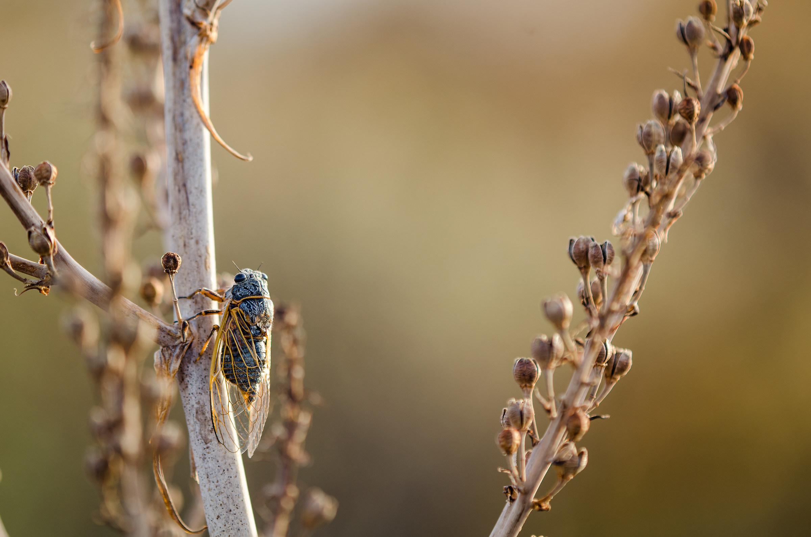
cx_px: 406
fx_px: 6069
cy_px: 268
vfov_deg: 5.1
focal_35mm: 270
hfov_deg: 7.6
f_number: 3.8
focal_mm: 180
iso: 100
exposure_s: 1/125
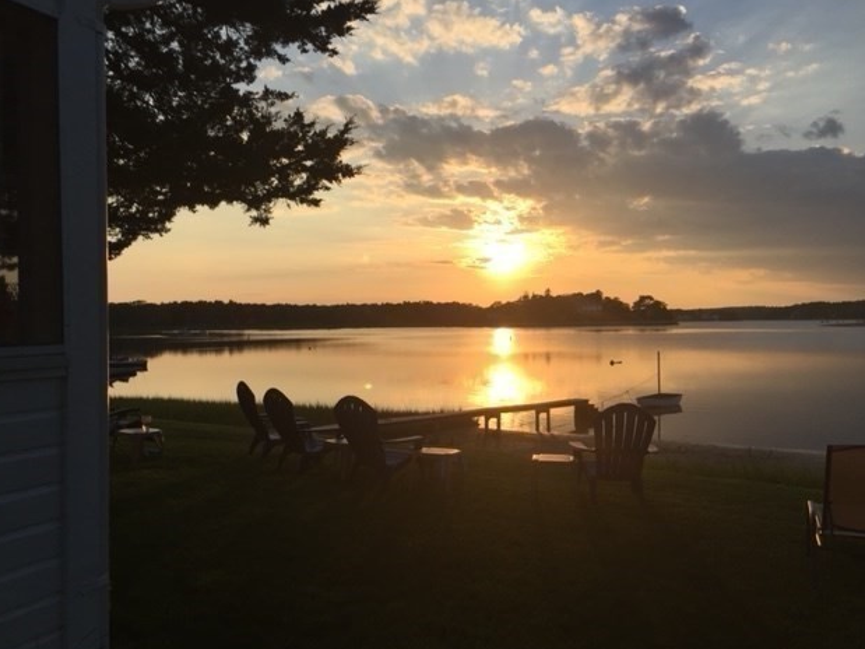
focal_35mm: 30
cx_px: 430
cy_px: 323
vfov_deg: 46.8
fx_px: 750
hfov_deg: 60.0
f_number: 2.2
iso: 32
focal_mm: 4.15
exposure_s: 1/2083
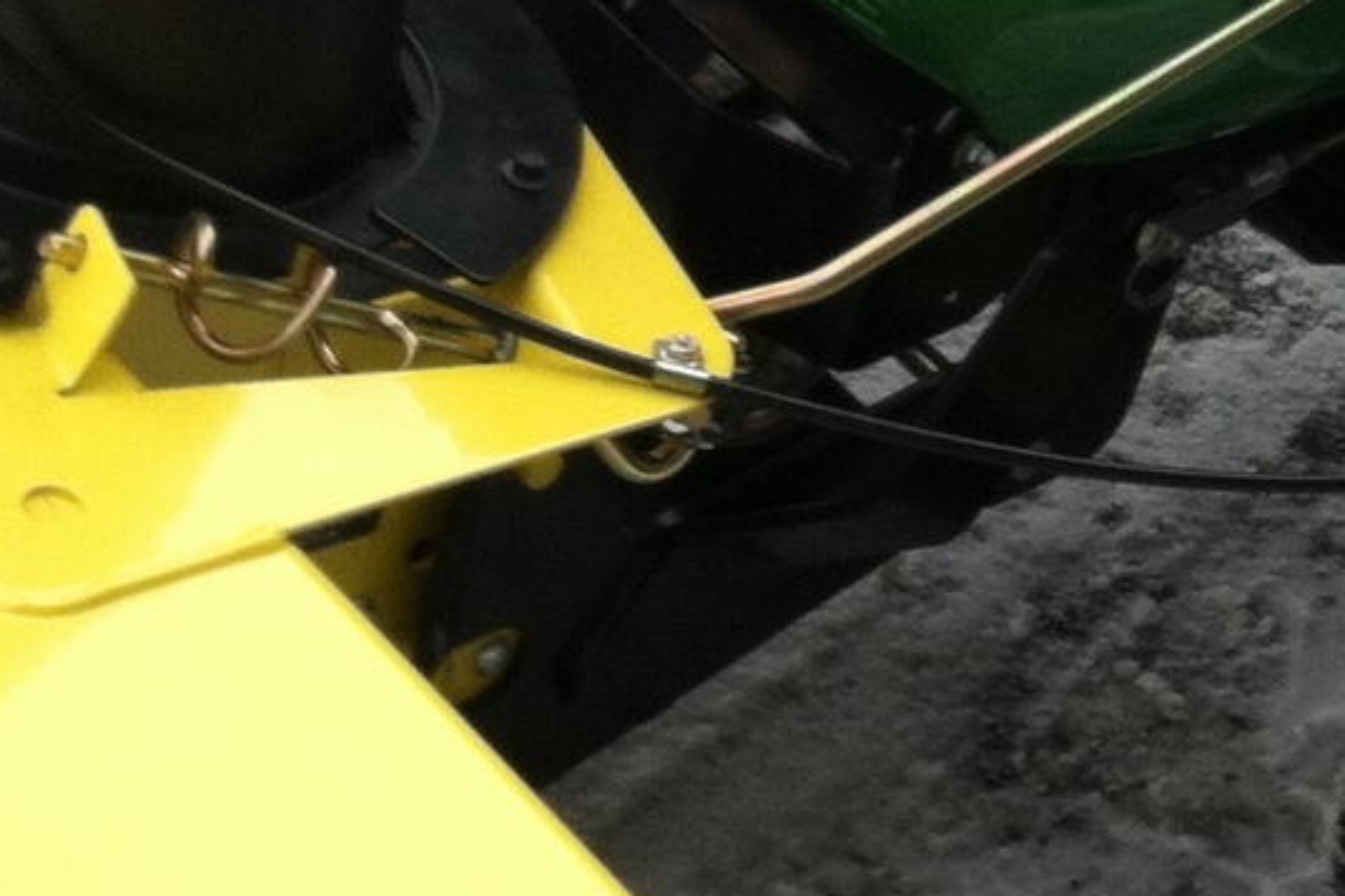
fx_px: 5191
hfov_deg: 14.6
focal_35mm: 139
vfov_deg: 9.6
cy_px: -339
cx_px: 1270
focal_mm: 3.85
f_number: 2.8
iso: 80
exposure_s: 1/244
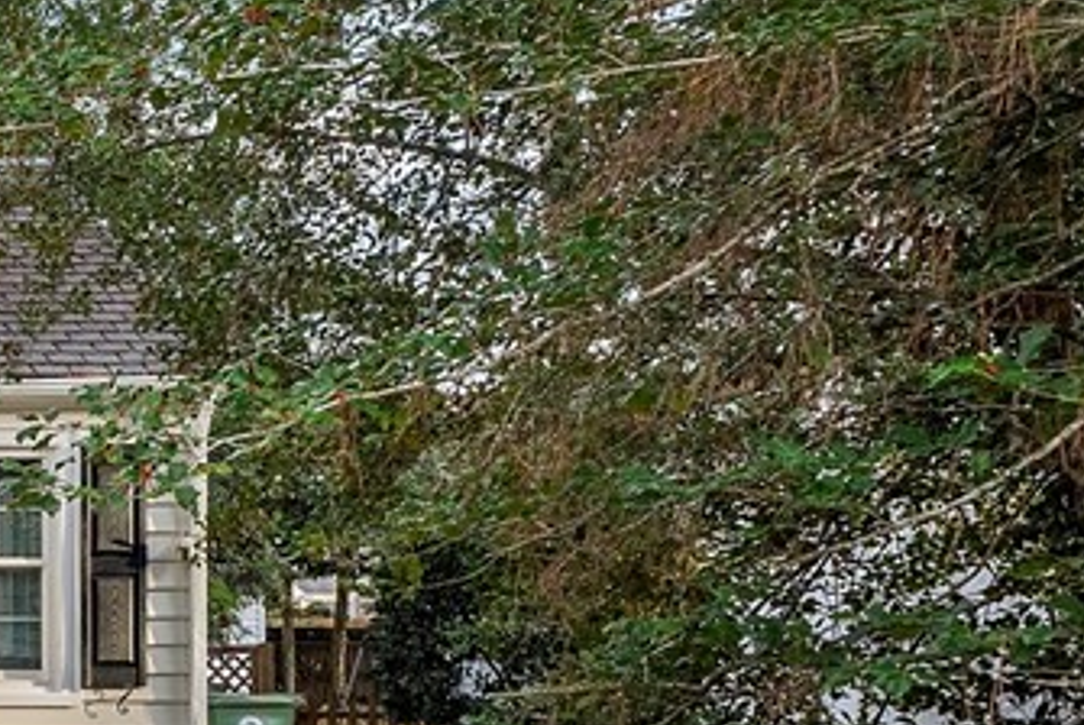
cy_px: 696
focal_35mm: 55
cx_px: -623
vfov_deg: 23.8
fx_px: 1658
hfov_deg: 25.2
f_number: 8
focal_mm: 17
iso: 800
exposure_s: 1/50
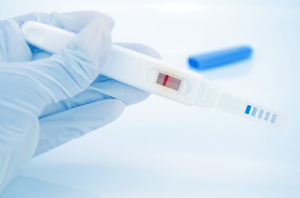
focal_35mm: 99
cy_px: 99
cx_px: 150
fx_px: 823
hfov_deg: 20.7
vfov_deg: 13.7
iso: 100
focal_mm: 66
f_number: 8
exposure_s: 1/50
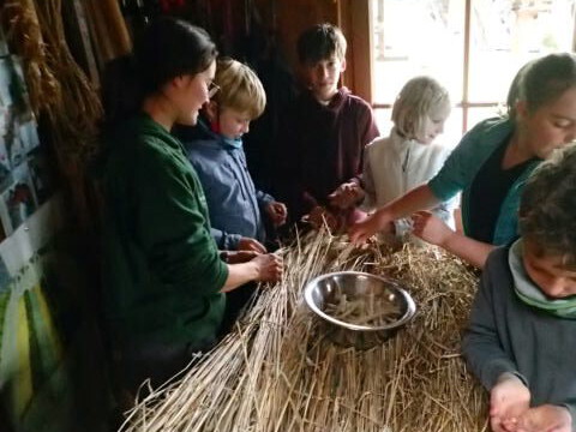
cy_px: 216
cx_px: 288
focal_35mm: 25
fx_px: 416
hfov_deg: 69.4
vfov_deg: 54.9
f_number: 2
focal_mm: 4.5
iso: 2500
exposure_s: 1/100
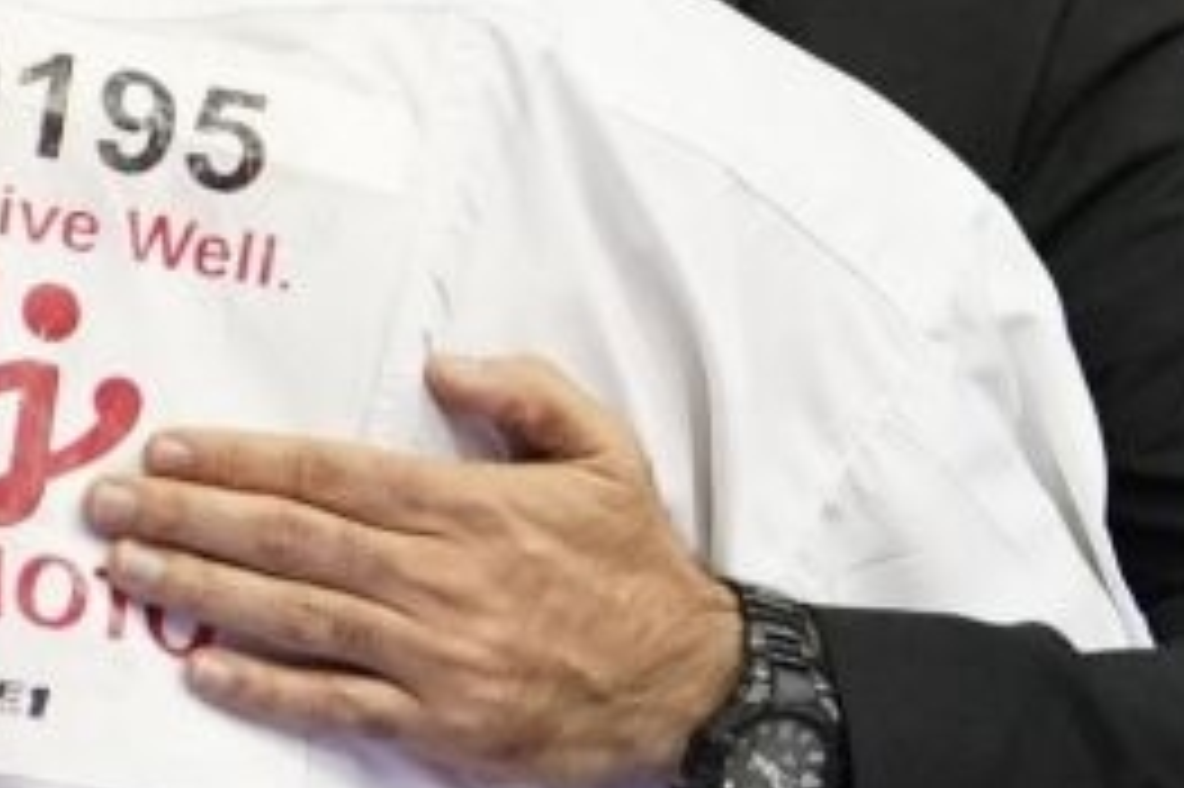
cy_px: -162
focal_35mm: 1369
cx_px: 473
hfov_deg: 1.5
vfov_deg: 1.0
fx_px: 44995
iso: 5000
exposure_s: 1/1000
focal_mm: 200
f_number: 2.8
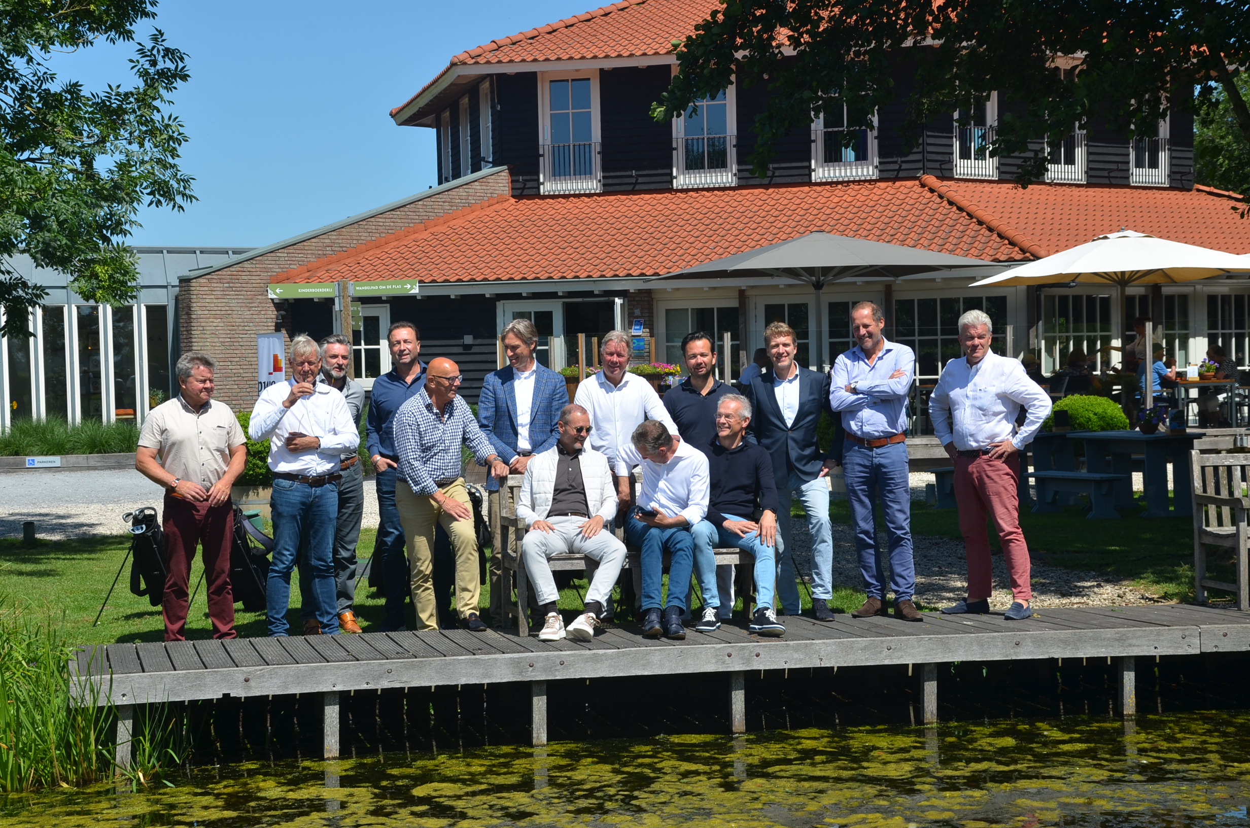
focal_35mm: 68
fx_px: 2339
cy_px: 414
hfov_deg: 29.9
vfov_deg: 20.1
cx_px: 625
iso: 100
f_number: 8
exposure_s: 1/250
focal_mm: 45
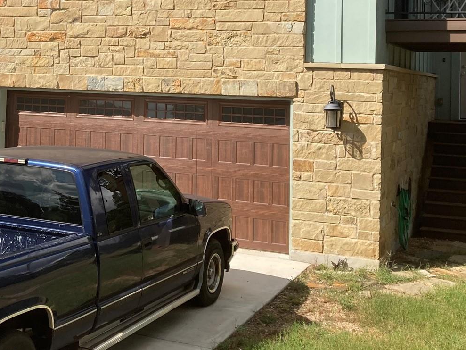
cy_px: 52
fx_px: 781
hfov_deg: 32.8
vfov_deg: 24.7
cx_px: 134
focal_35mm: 58
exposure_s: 1/2114
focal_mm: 3.99
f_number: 1.8
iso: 20
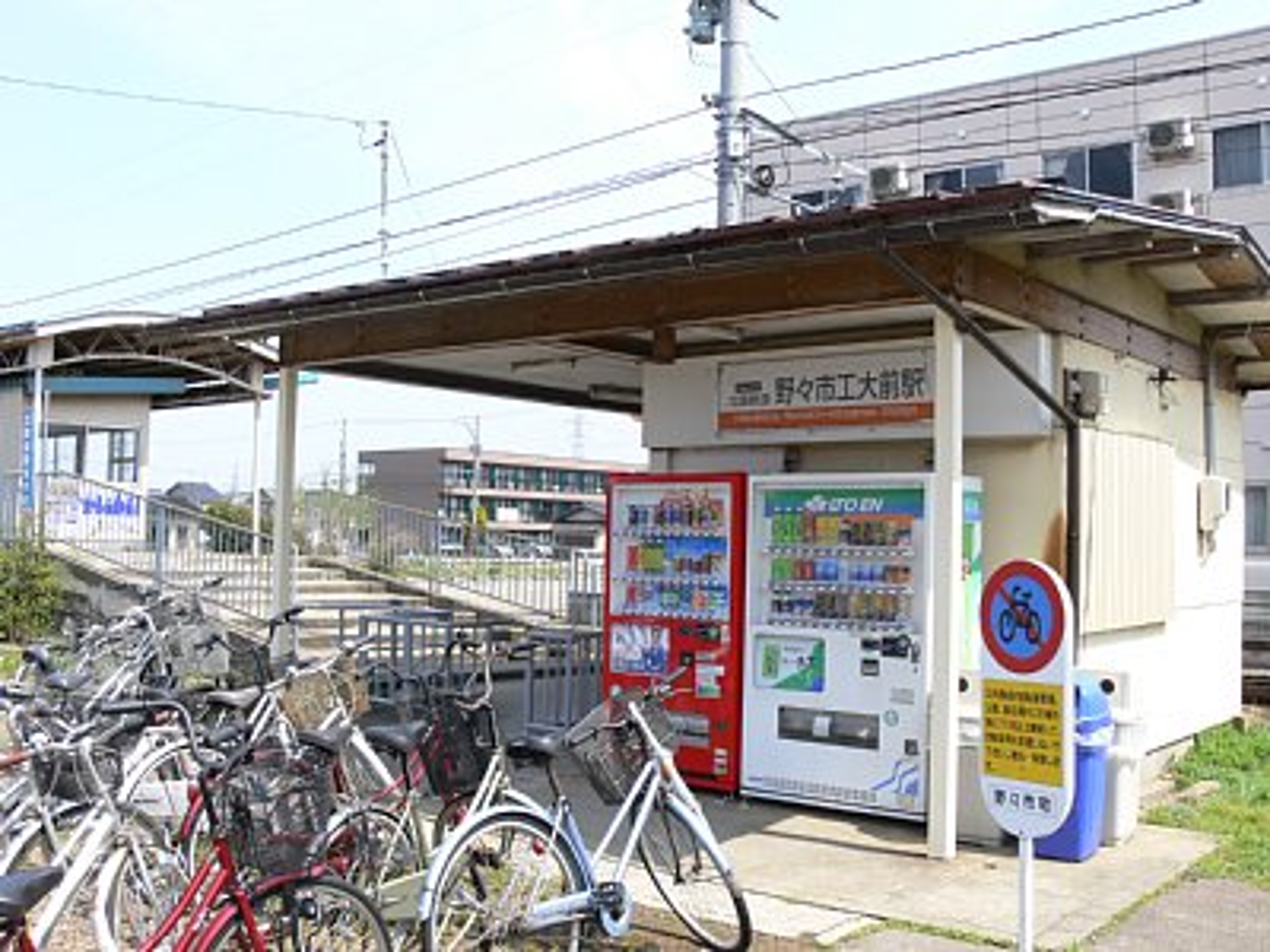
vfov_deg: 40.7
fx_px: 1284
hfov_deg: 52.6
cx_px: 635
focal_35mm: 35
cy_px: 476
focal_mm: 7.4
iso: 80
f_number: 5.6
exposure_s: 1/160
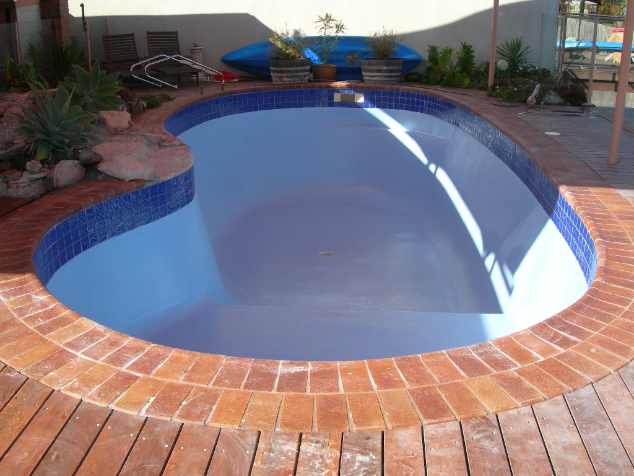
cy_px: 238
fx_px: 696
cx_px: 317
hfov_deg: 49.0
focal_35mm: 38
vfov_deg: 37.7
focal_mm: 7.8
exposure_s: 1/245
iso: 50
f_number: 4.8
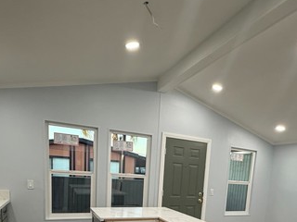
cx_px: 169
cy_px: 208
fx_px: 240
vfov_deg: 44.3
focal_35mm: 28
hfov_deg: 63.2
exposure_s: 1/120
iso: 160
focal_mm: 2.22
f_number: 2.2
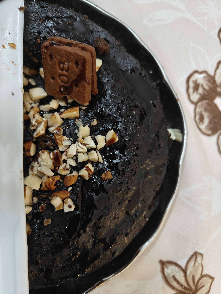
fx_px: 204
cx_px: 110
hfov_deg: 56.8
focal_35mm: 24
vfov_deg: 71.6
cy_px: 147
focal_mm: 5.59
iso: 250
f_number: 1.8
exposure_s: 1/33
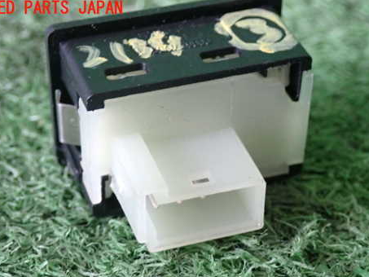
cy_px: 182
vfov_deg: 14.5
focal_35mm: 102
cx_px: 219
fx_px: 1088
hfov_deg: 19.2
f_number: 4.1
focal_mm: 13.65
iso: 640
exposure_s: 1/80
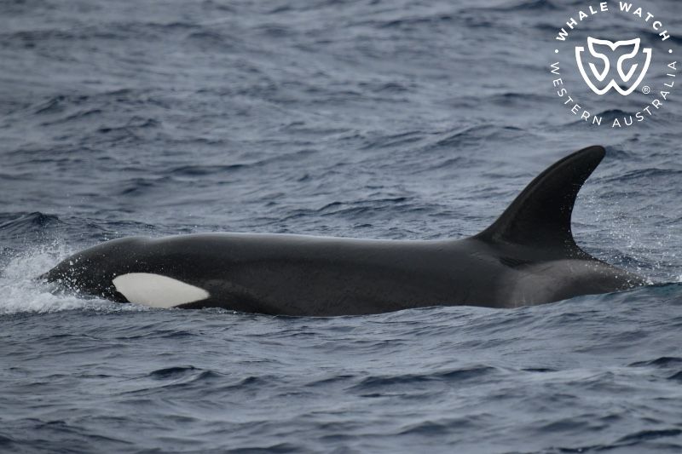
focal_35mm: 600
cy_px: 227
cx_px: 341
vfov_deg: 2.3
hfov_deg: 3.4
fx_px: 11364
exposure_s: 1/8000
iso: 1800
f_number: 6.3
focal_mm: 600
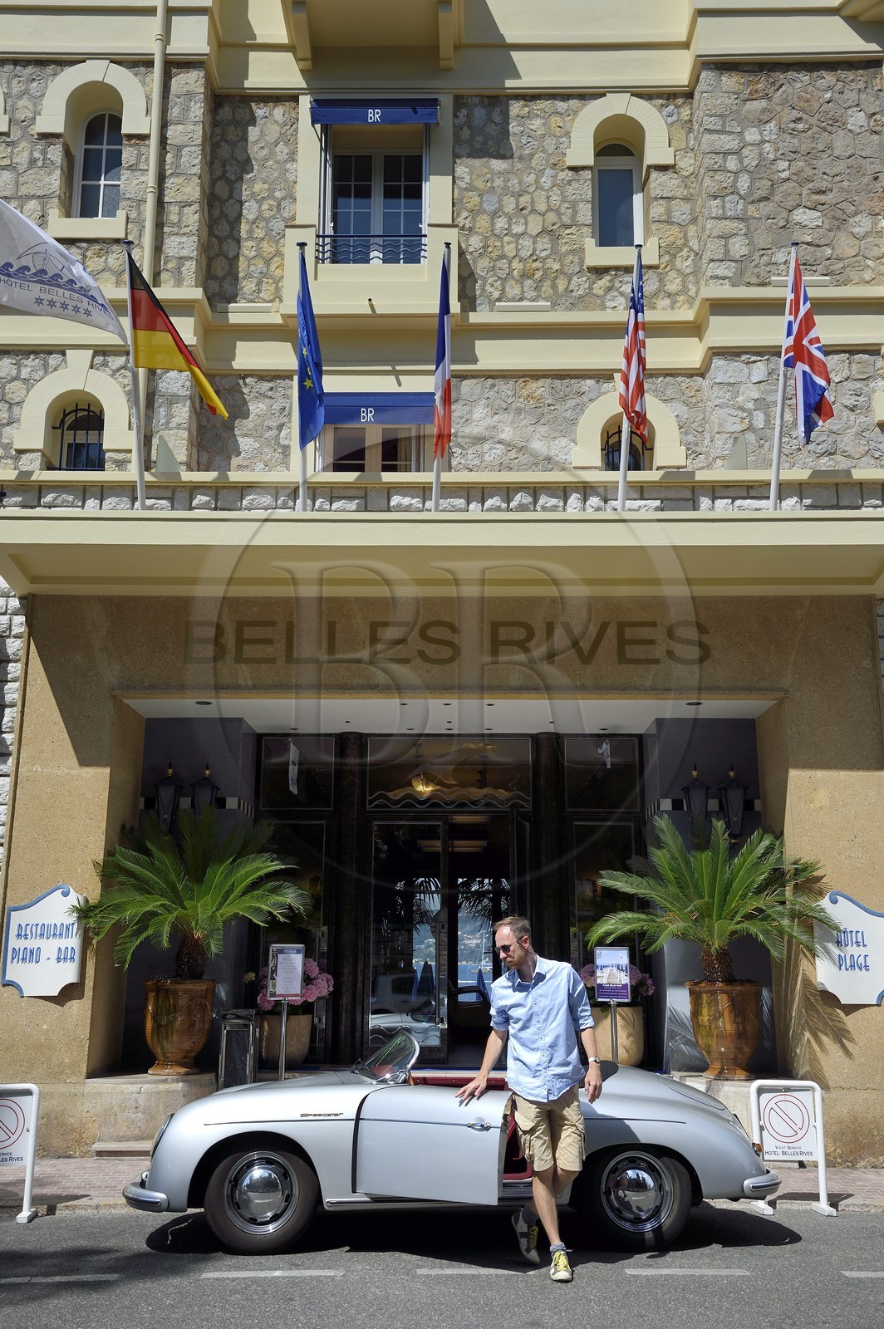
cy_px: 664
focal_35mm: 32
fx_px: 1181
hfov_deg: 41.0
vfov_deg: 58.8
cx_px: 442
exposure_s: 1/500
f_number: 10
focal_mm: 32
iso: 400
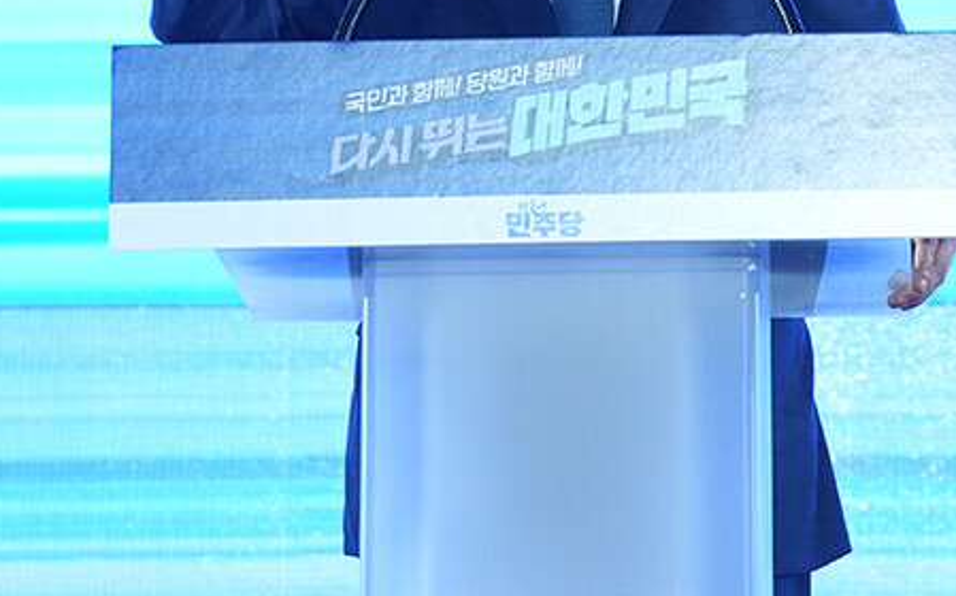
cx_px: 632
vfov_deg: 4.5
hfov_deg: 7.2
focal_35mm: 290
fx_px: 7551
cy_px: -68
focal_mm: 133
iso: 2500
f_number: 5.6
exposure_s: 1/160
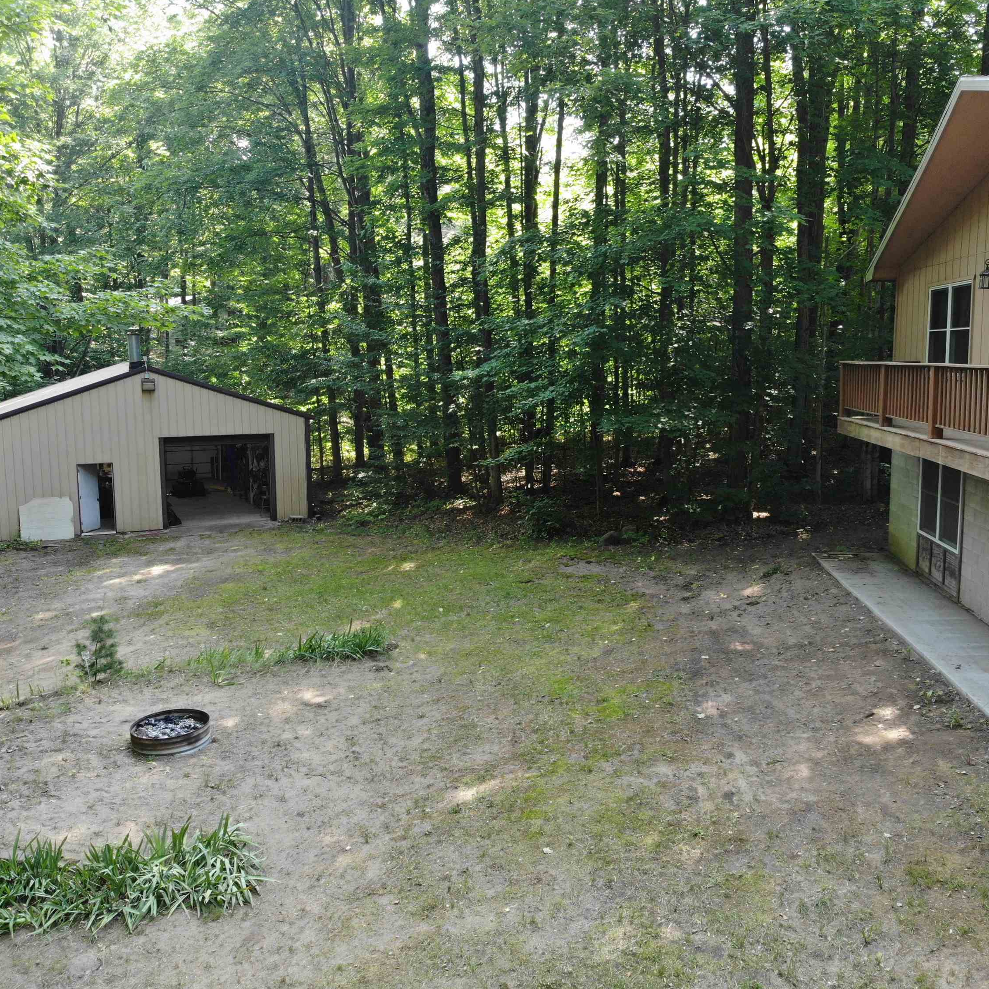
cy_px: 483
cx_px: 576
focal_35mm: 29
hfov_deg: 55.3
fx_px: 937
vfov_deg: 55.6
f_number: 2.8
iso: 100
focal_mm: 4.5
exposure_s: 1/48.6
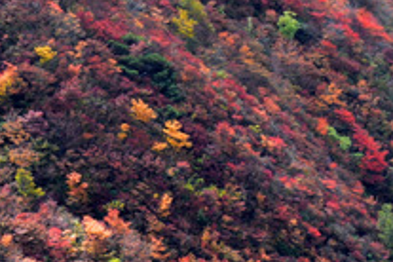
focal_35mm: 347
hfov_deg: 5.9
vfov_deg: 3.9
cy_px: -174
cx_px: -59
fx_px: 3788
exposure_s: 1/160
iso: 100
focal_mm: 70
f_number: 4.5
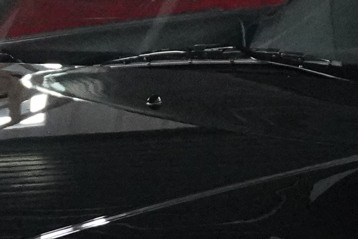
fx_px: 2472
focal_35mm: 249
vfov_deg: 5.5
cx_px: 162
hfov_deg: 8.3
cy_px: 385
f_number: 4
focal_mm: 23
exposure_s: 1/80
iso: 6400
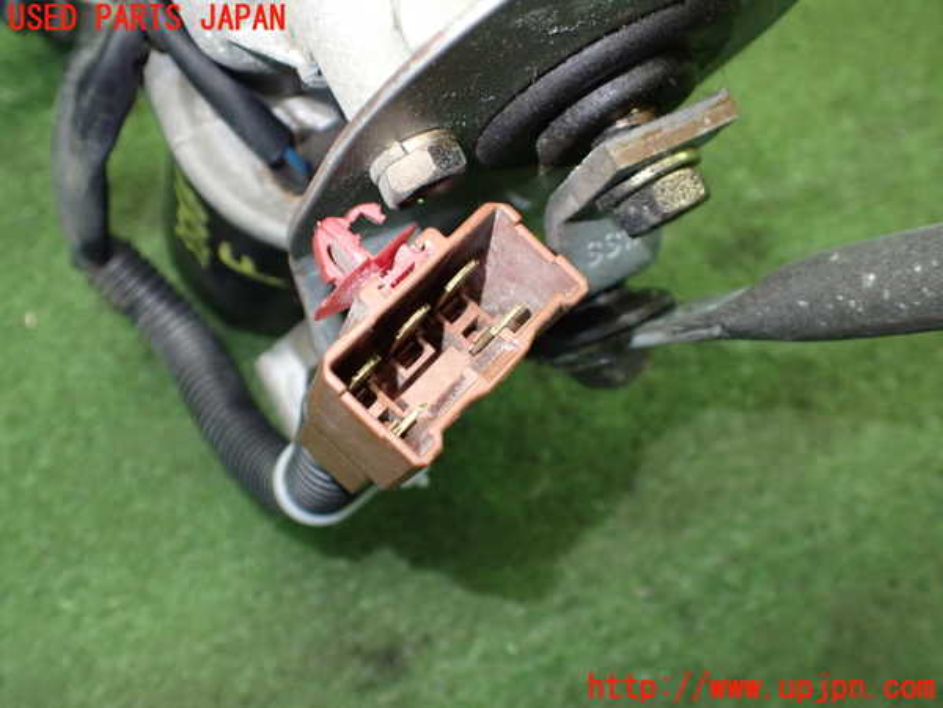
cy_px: 354
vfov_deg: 46.8
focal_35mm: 30
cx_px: 472
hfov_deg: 60.0
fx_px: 817
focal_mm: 5.4
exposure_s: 1/100
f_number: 2.3
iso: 800
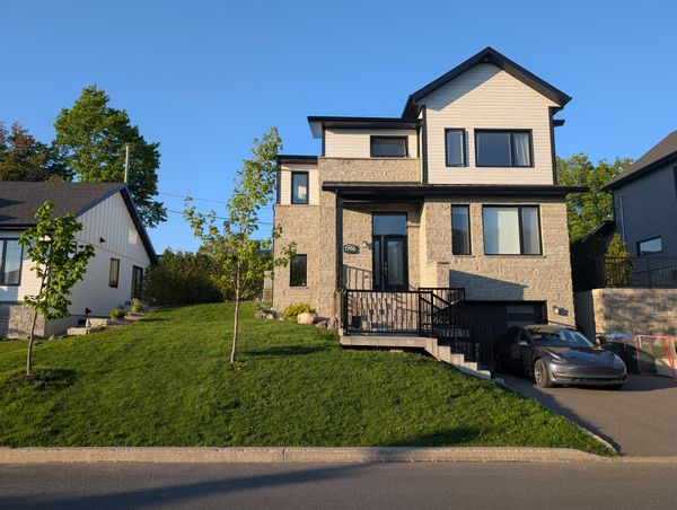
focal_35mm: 24
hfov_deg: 71.5
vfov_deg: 57.0
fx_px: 470
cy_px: 255
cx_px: 338
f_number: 1.68
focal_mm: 6.9
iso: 19
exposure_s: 1/426
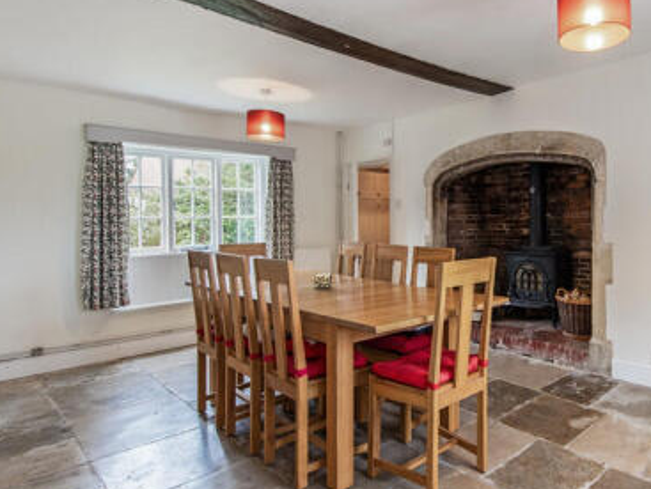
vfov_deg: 56.9
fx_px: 452
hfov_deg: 67.7
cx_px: 476
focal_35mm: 24
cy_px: 249
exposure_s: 1/8
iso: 320
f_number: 9
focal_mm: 14
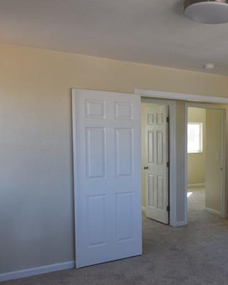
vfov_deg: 46.8
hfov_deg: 33.4
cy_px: 158
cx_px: 250
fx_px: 329
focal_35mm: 39
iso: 450
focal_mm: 10
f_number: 5.6
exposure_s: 1/125
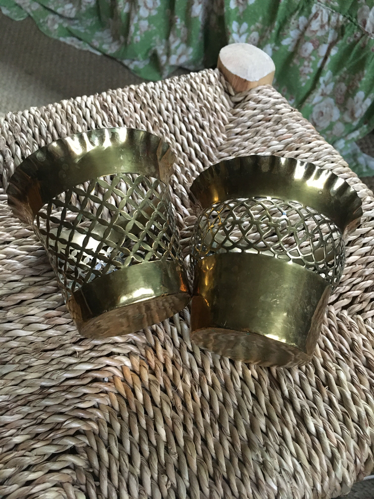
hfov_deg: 48.2
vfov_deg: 61.7
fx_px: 418
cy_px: 250
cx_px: 187
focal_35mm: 29
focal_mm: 4.15
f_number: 2.2
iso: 250
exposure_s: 1/17
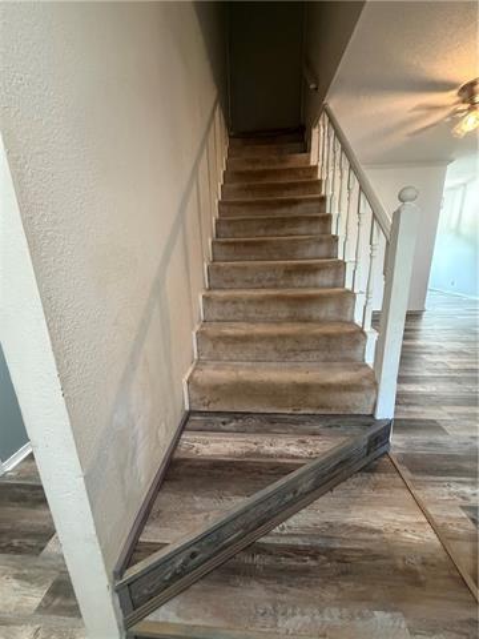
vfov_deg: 102.1
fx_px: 258
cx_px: 240
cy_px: 320
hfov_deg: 85.7
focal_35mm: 14
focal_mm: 2.22
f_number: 2.2
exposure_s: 1/60
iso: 500
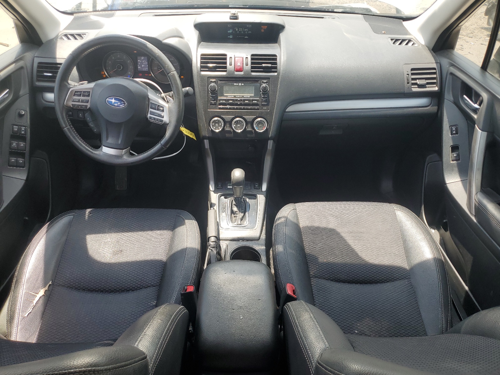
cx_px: 250
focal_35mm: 26
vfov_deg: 53.1
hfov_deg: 67.3
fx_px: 376
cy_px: 188
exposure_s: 1/500
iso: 50
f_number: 1.5
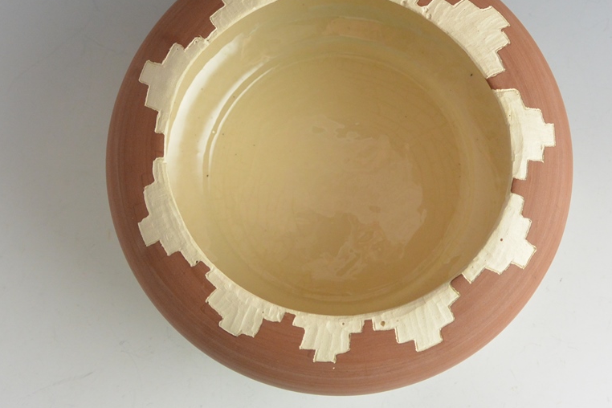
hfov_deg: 46.2
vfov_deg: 31.8
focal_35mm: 42
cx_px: 360
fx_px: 714
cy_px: 158
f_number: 3.8
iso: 500
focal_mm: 12.2
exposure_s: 1/60
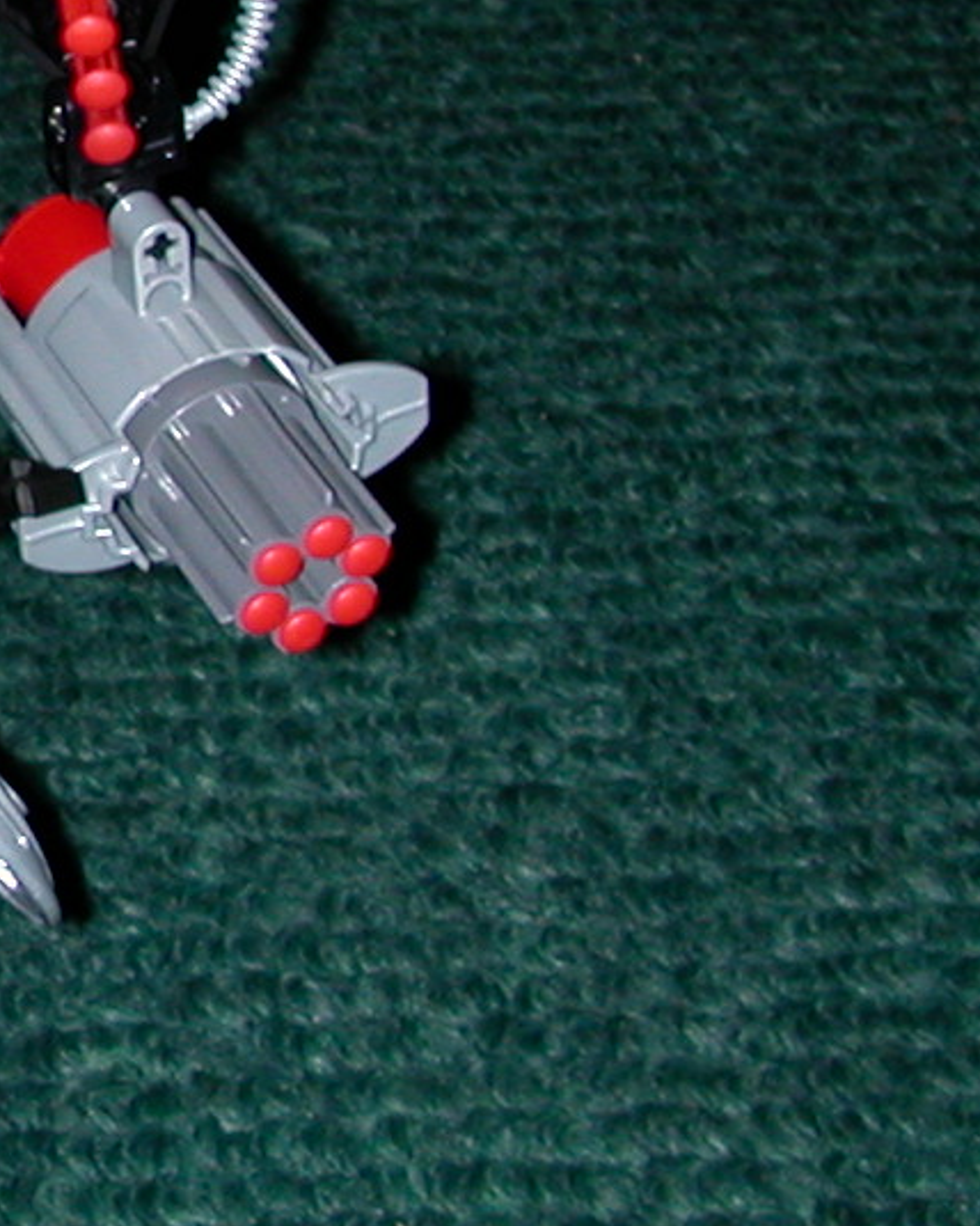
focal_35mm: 108
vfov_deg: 17.7
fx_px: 3916
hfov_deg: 13.3
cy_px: 346
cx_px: -595
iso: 100
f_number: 2.7
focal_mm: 5.6
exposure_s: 1/59.9
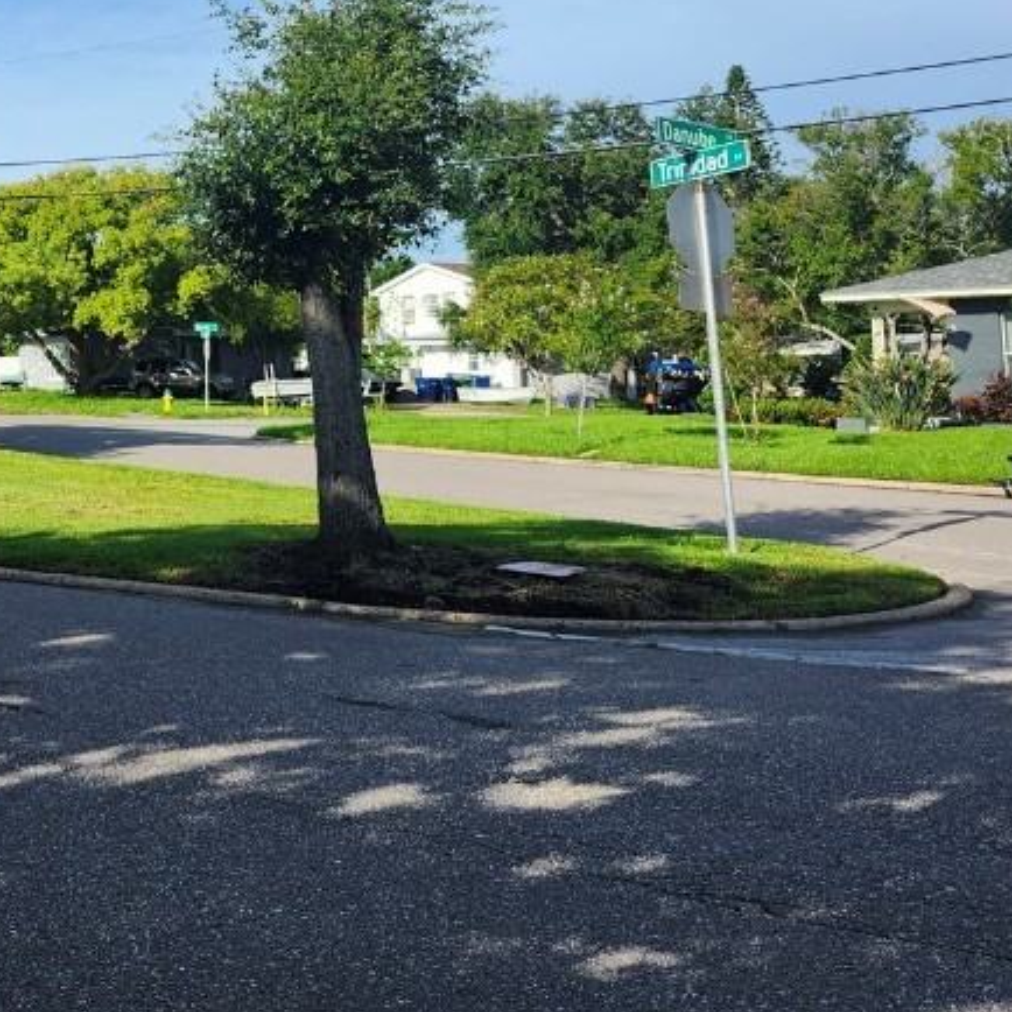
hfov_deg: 32.6
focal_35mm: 48
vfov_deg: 33.8
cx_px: 5
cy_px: 135
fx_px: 1588
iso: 25
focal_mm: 5.54
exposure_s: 1/1339
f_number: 1.8
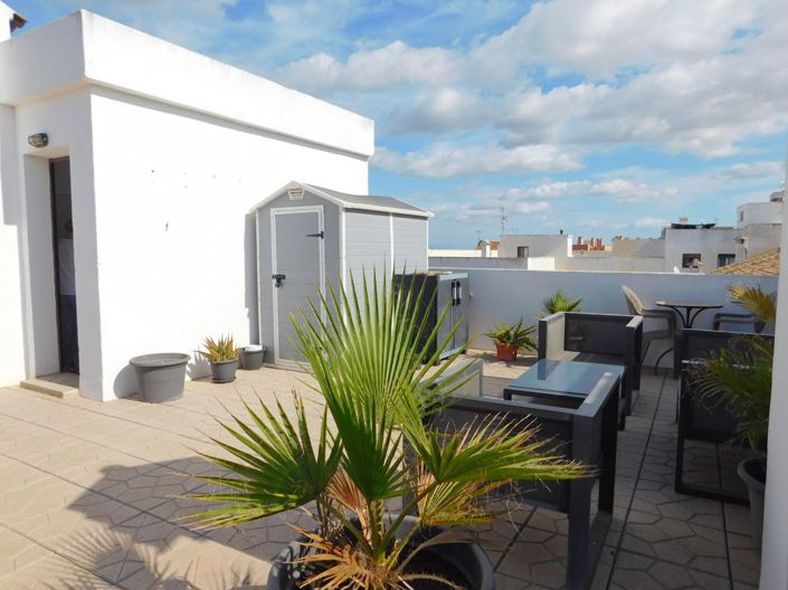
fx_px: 523
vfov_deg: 58.8
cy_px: 295
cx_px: 394
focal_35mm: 23
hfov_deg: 74.0
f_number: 6
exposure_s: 1/800
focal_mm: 4
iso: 125
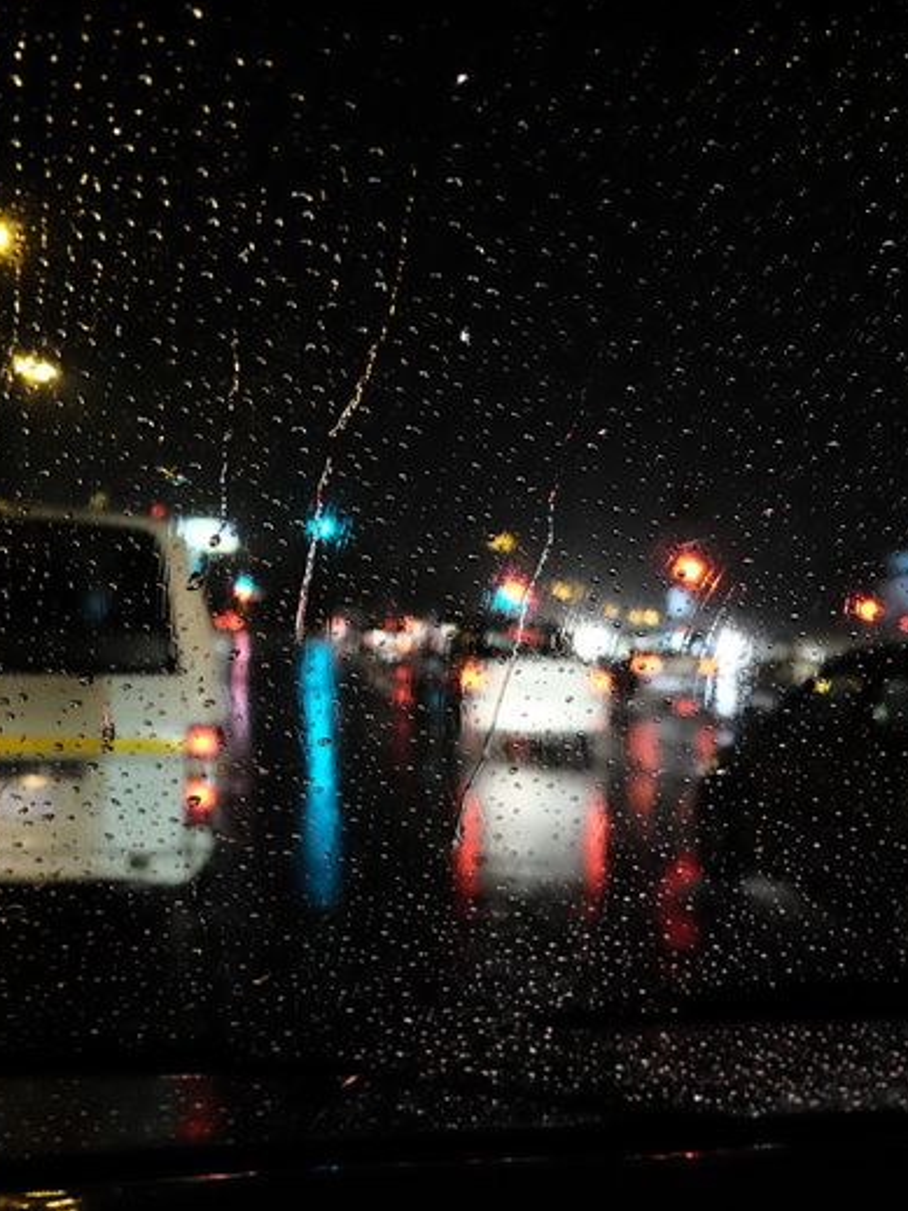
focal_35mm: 43
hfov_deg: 33.6
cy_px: 615
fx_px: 1505
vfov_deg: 43.9
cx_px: 418
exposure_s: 1/80
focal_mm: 19.6
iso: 6400
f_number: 3.2
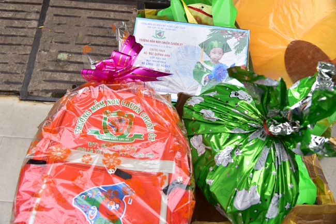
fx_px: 280
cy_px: 112
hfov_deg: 61.9
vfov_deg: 43.6
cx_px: 168
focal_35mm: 30
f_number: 5.6
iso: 320
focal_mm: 30
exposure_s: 1/100
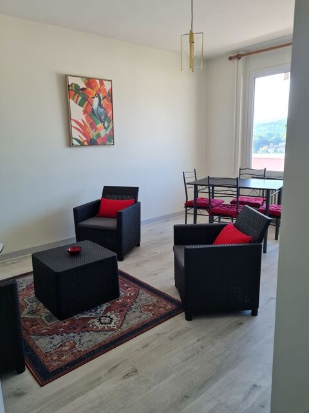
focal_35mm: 26
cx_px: 154
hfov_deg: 53.1
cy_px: 206
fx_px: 309
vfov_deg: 67.3
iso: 80
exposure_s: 1/100
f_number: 1.8
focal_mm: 5.4
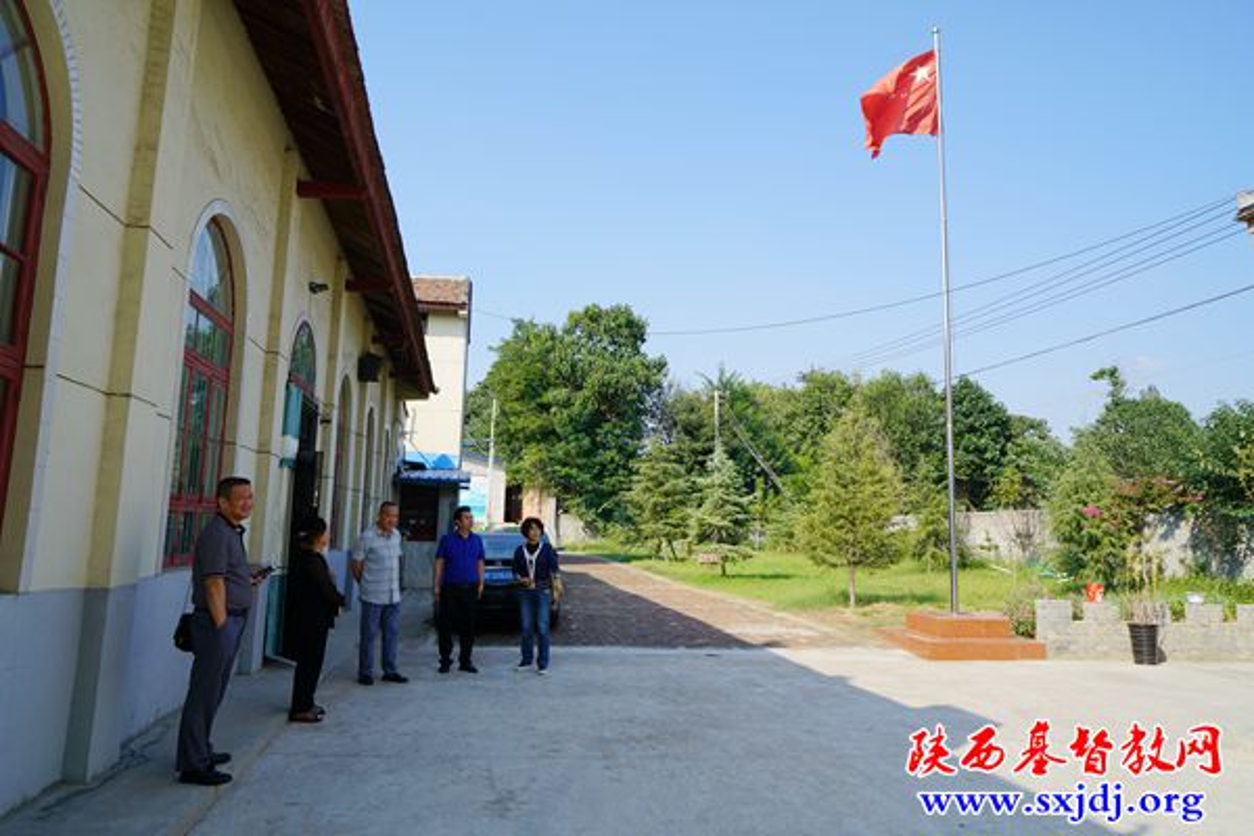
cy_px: 418
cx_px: 627
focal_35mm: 24
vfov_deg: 53.1
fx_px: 836
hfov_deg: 73.7
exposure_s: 1/80
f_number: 11
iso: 100
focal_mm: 24
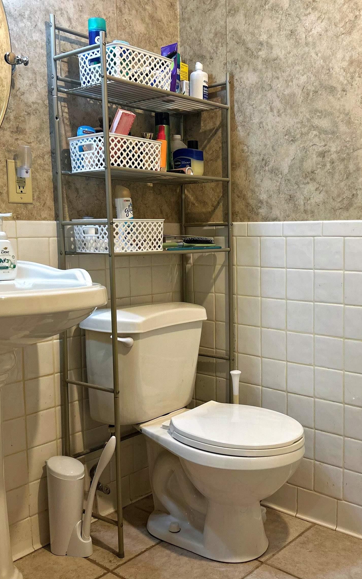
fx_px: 584
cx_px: 215
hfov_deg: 34.3
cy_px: 291
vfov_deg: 52.7
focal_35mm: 37
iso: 80
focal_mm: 5.7
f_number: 1.5
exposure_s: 1/60
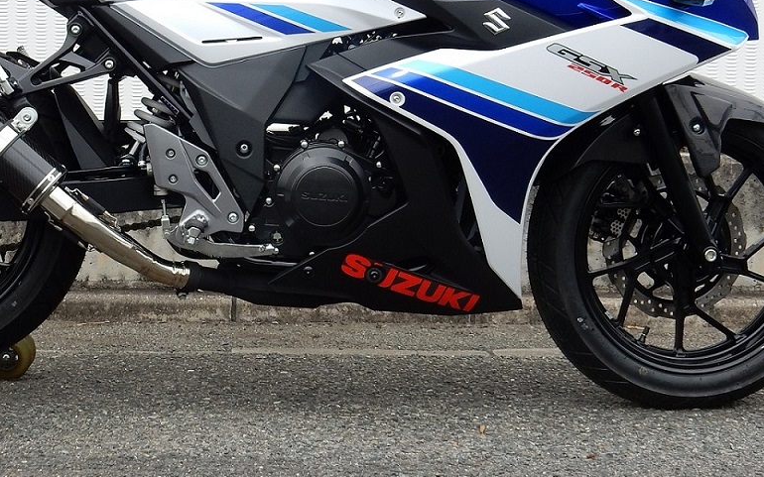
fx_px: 1478
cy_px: 114
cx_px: 292
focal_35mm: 71
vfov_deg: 18.2
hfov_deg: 28.9
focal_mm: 7.6
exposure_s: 1/400
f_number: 4.2
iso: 125
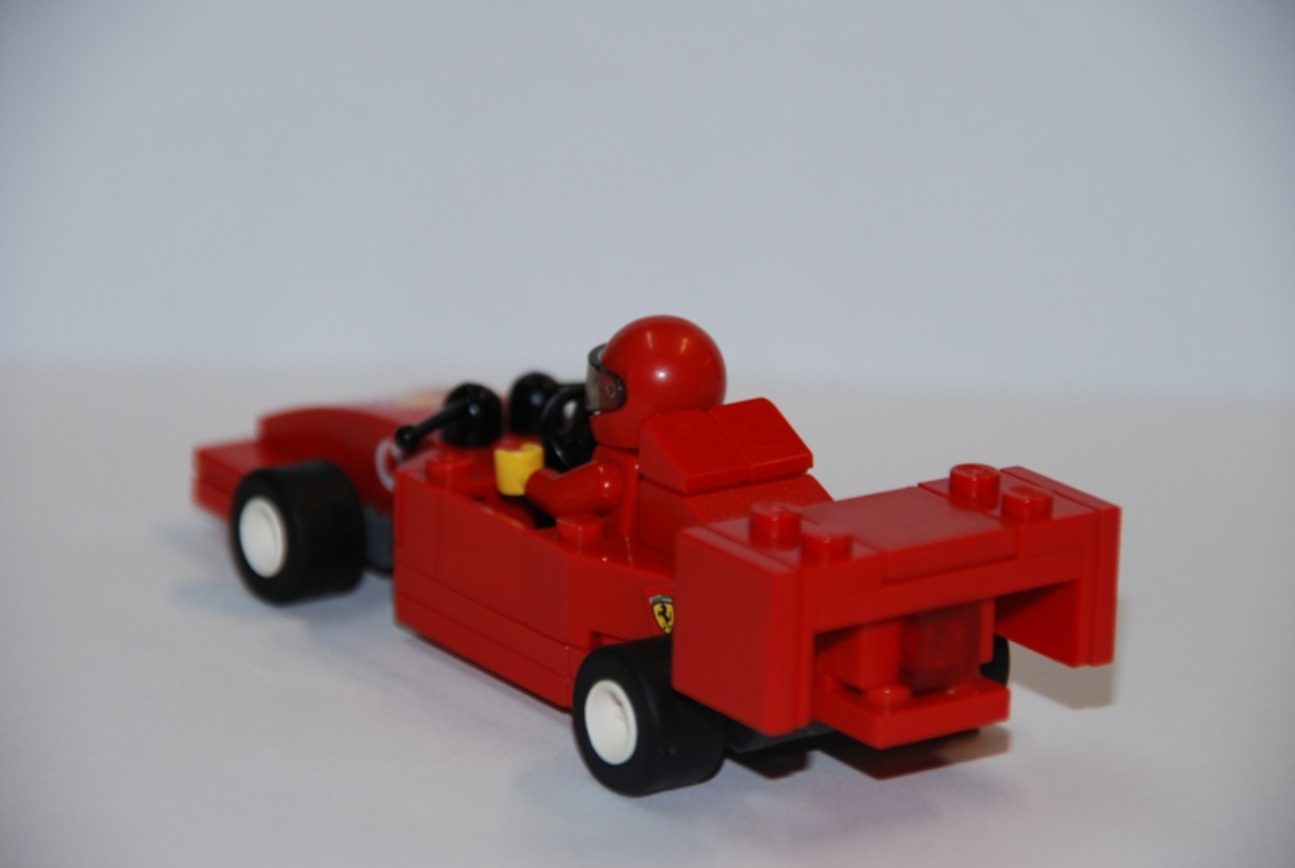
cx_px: 648
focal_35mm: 300
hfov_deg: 6.9
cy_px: 434
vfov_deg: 4.6
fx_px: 10807
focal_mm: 200
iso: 400
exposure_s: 1/60
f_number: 6.3
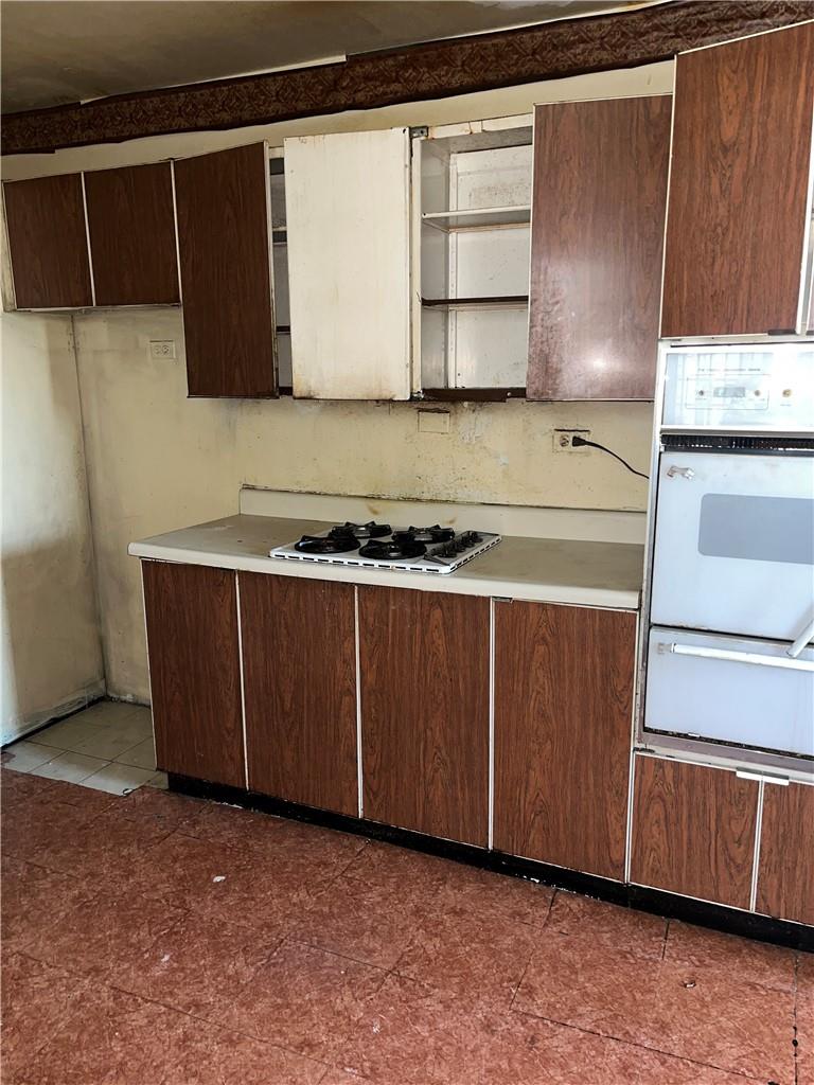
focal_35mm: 26
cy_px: 542
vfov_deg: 67.3
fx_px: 815
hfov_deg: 53.1
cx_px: 407
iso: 80
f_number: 1.6
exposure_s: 1/12
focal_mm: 5.1
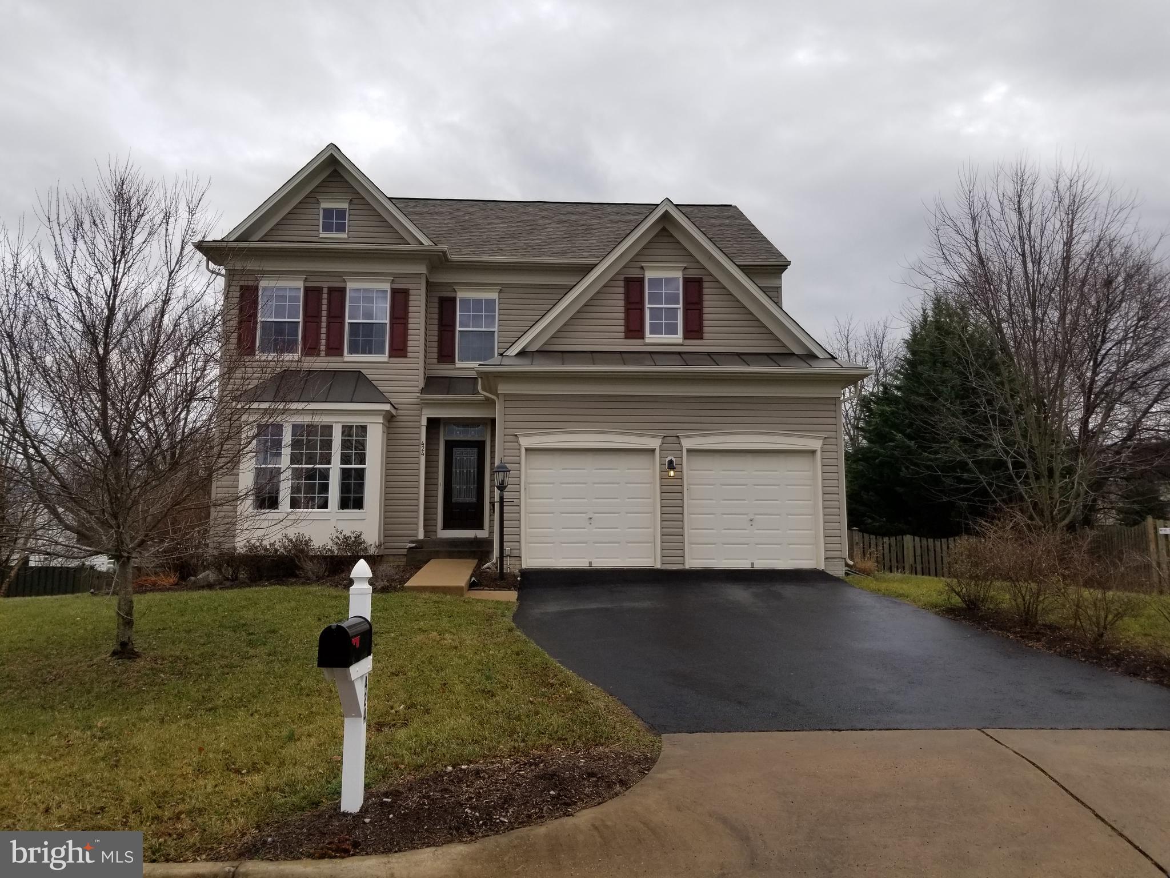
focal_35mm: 26
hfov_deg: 67.3
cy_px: 439
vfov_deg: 53.1
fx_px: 879
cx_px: 585
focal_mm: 4.25
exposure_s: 1/1644
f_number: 1.7
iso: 50
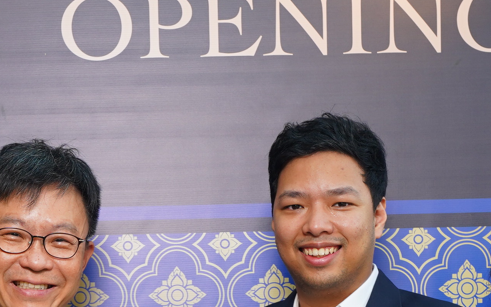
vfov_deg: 11.6
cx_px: 157
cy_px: 488
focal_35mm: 107
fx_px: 1432
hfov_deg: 19.4
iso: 320
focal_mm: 34
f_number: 5.6
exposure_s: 1/160
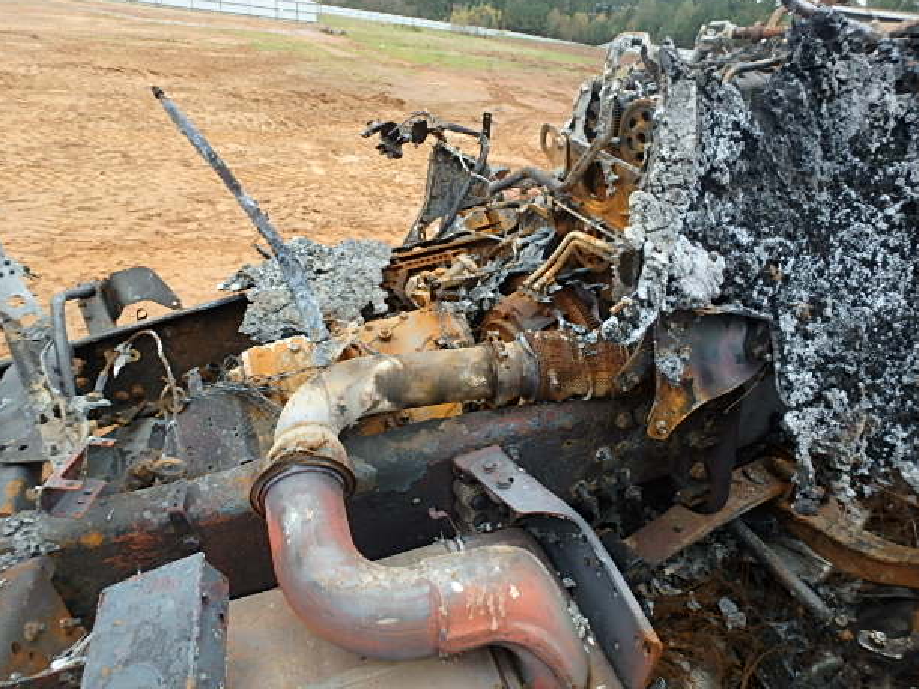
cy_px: 352
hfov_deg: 76.4
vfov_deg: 61.1
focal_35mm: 22
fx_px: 584
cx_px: 451
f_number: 3.5
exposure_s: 1/60
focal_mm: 3.7
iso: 125
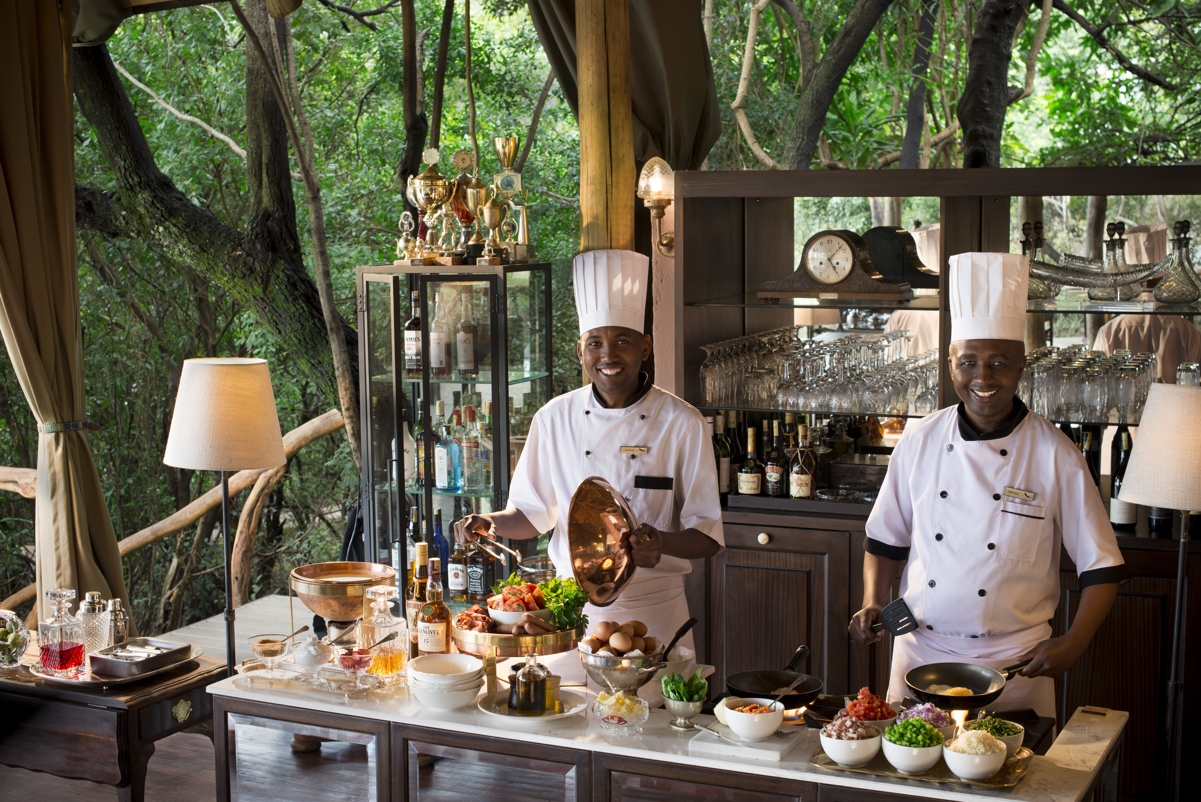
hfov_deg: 39.6
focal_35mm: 50
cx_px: 600
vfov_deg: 27.0
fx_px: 1668
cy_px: 401
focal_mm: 50
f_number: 8
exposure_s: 1/10
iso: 280
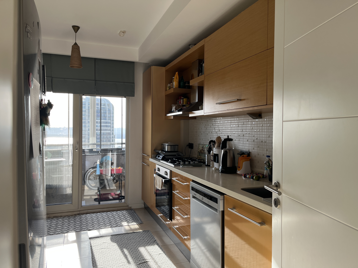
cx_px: 179
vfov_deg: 53.1
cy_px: 134
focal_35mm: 26
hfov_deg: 67.3
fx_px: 269
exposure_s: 1/376
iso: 50
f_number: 1.6
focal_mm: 5.1
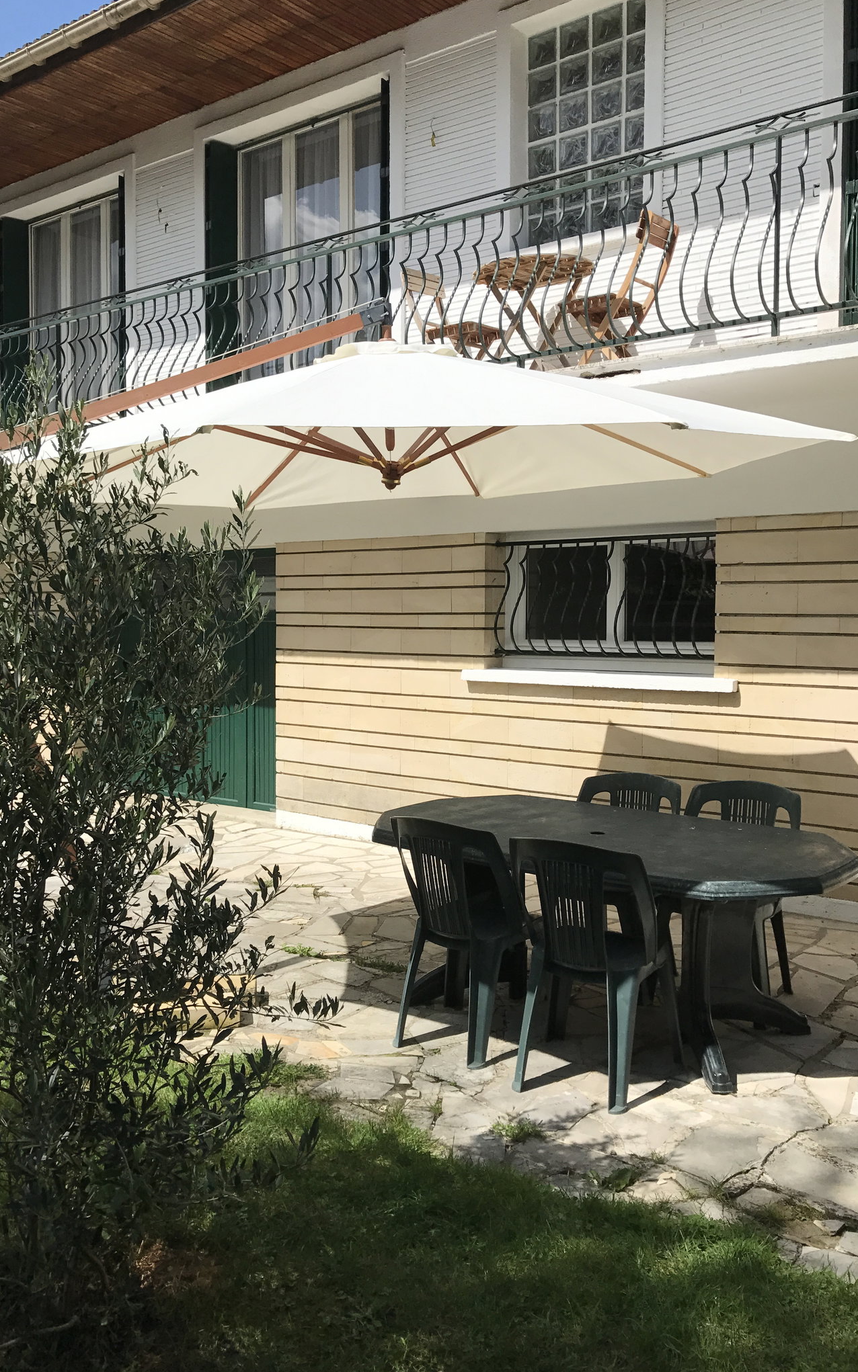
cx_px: 344
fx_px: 1160
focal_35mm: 31
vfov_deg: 61.2
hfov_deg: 40.4
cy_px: 663
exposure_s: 1/3546
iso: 20
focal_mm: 3.99
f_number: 1.8
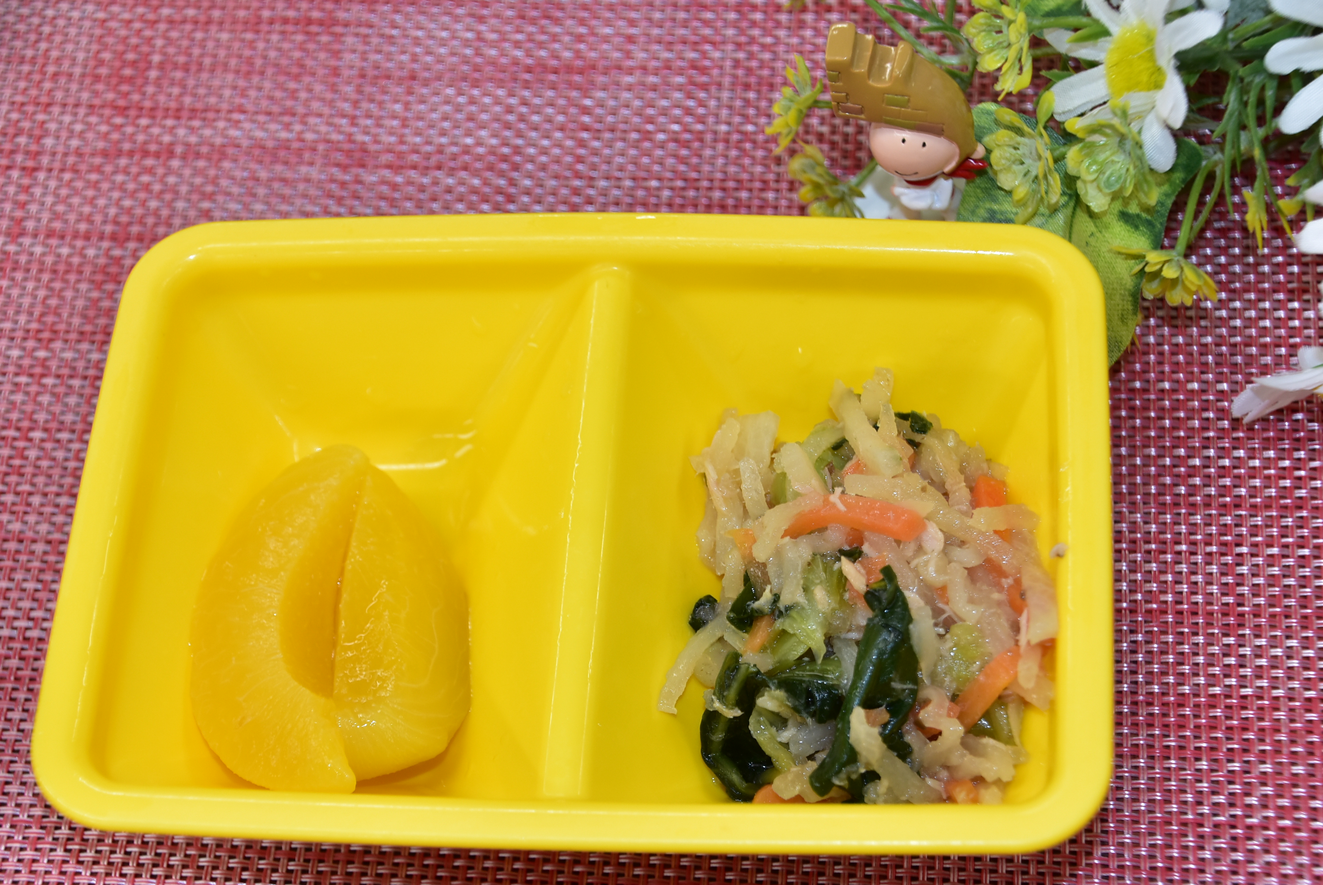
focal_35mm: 75
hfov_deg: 27.0
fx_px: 2758
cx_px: 662
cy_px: 442
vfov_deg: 18.2
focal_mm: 50
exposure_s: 1/60
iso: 400
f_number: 5
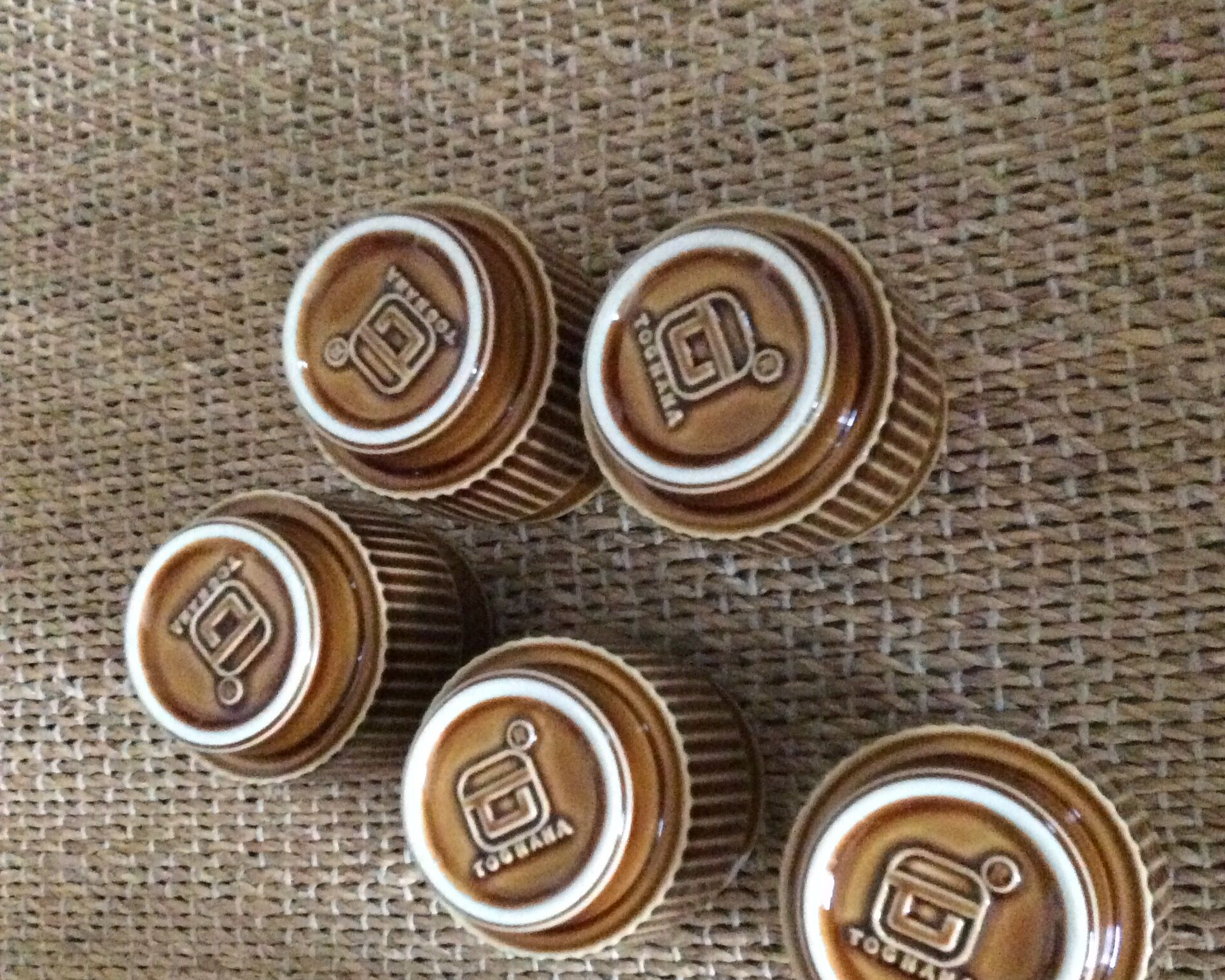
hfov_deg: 43.8
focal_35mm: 42
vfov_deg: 35.5
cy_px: 615
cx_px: 611
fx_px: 1523
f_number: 2.4
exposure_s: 1/17
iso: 800
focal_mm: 3.3
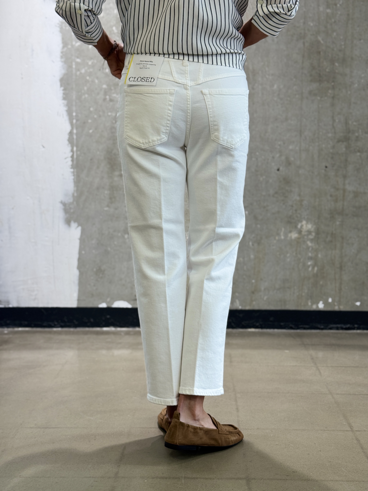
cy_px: 246
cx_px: 184
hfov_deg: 30.3
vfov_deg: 39.7
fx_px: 680
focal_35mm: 48
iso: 50
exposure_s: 1/135
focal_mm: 6.76
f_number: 1.78
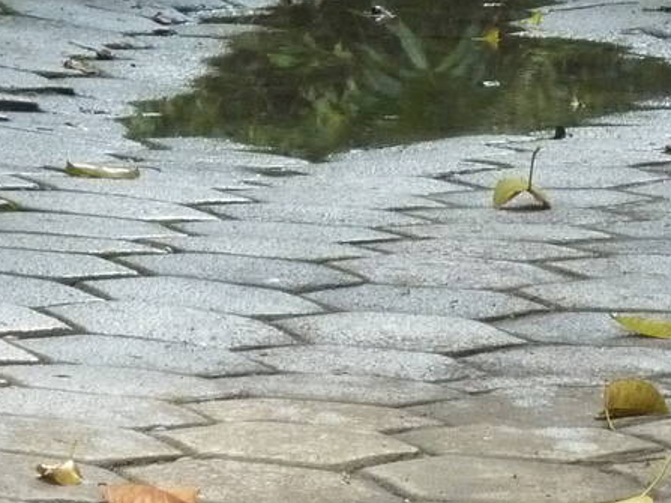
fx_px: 12635
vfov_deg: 2.3
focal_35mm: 652
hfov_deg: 3.0
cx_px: 688
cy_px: -138
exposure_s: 1/250
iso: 640
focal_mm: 29.9
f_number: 4.5
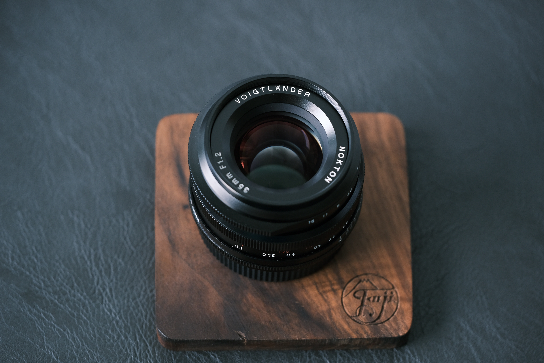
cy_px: 182
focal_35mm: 120
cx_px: 272
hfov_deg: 17.1
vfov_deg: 11.4
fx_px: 1813
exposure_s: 1/60
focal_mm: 80
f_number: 4
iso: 500
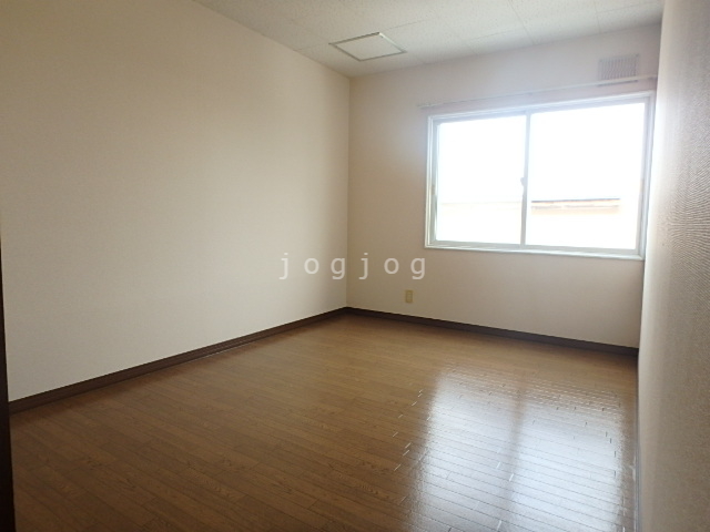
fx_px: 431
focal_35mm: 21
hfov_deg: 79.0
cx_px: 355
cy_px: 266
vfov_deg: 63.4
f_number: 3.5
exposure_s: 1/60
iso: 200
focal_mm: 3.7
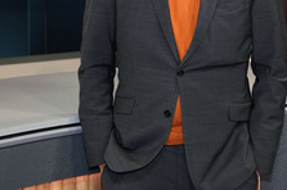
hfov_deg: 22.8
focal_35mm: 89
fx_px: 708
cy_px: 5
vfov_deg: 15.1
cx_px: 181
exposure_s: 1/125
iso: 2000
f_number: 5.6
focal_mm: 44
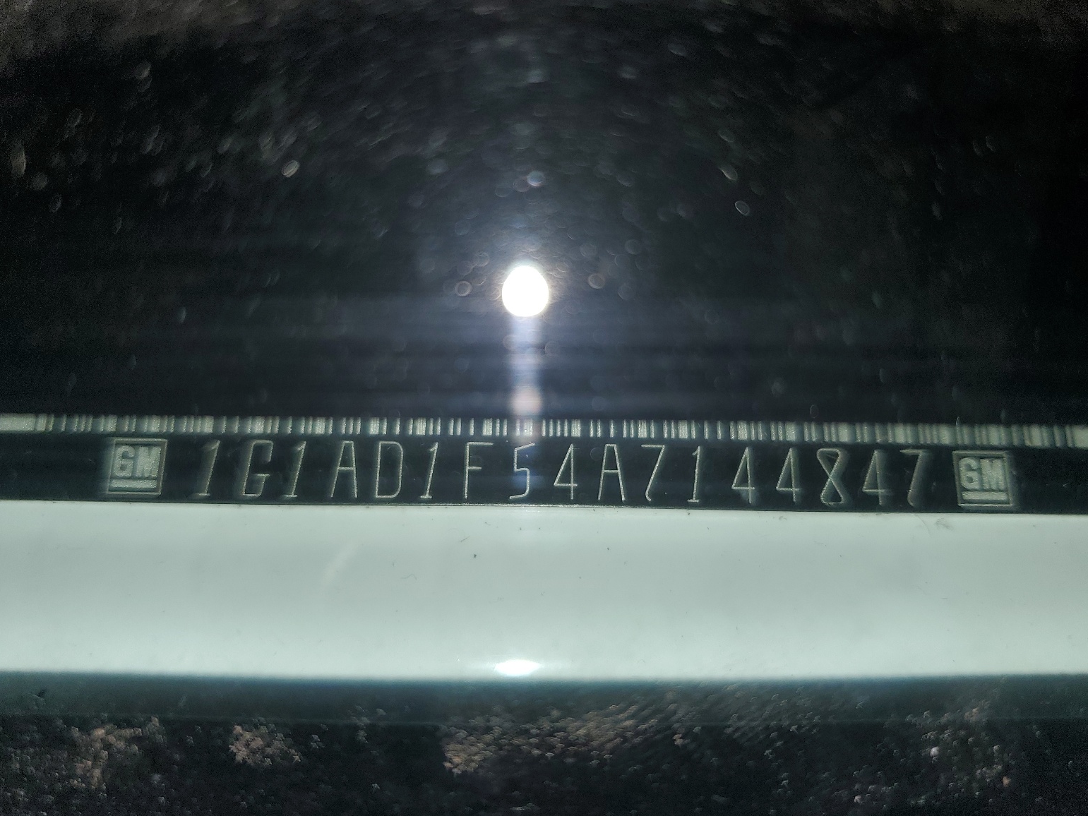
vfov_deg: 51.4
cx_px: 561
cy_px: 420
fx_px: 849
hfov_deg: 65.3
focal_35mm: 27
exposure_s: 1/1667
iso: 50
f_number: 1.5
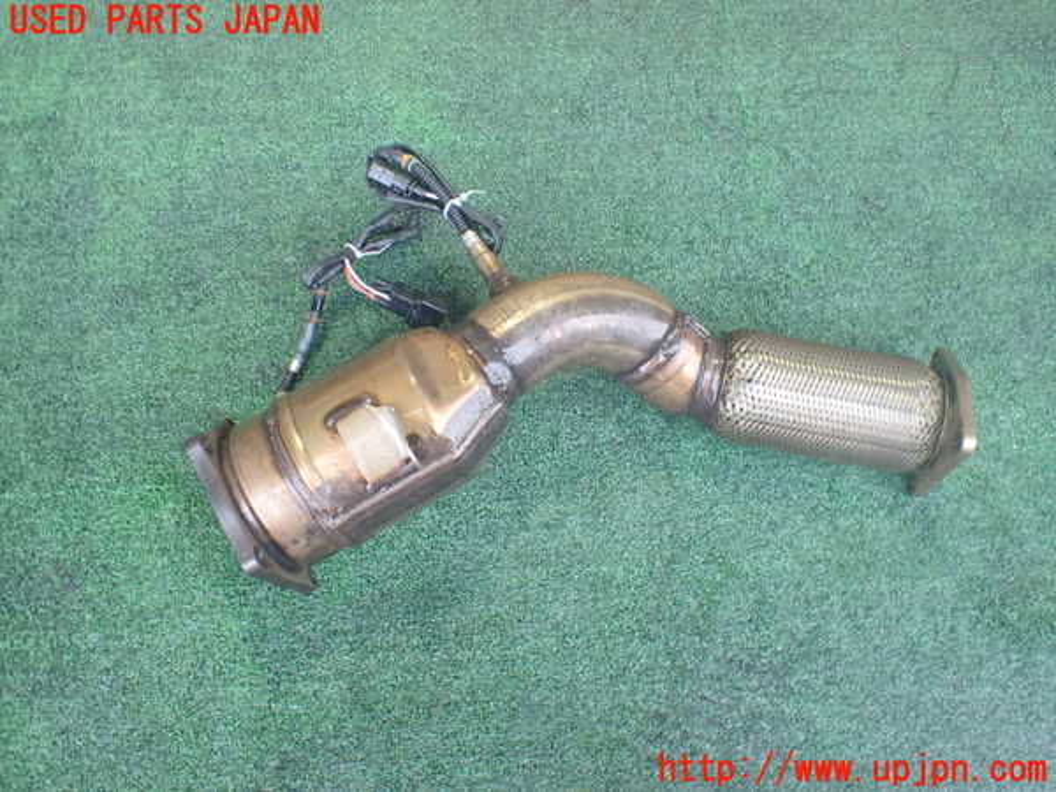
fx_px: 915
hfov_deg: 60.0
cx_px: 528
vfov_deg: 46.8
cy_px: 396
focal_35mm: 30
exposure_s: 1/50
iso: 800
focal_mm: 5.4
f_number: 2.3
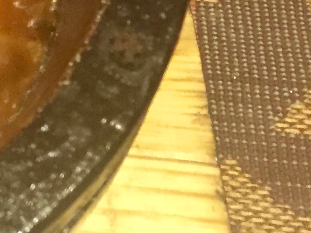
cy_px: -28
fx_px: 1276
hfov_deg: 11.8
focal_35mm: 142
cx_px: -381
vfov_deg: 10.3
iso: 250
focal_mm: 4.15
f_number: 2.2
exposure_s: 1/17
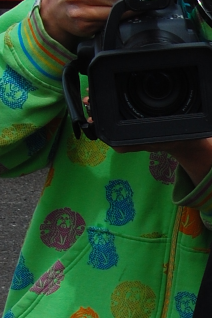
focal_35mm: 170
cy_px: 402
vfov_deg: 11.8
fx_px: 1502
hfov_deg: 7.7
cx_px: 457
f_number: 9
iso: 200
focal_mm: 24
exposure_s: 1/320
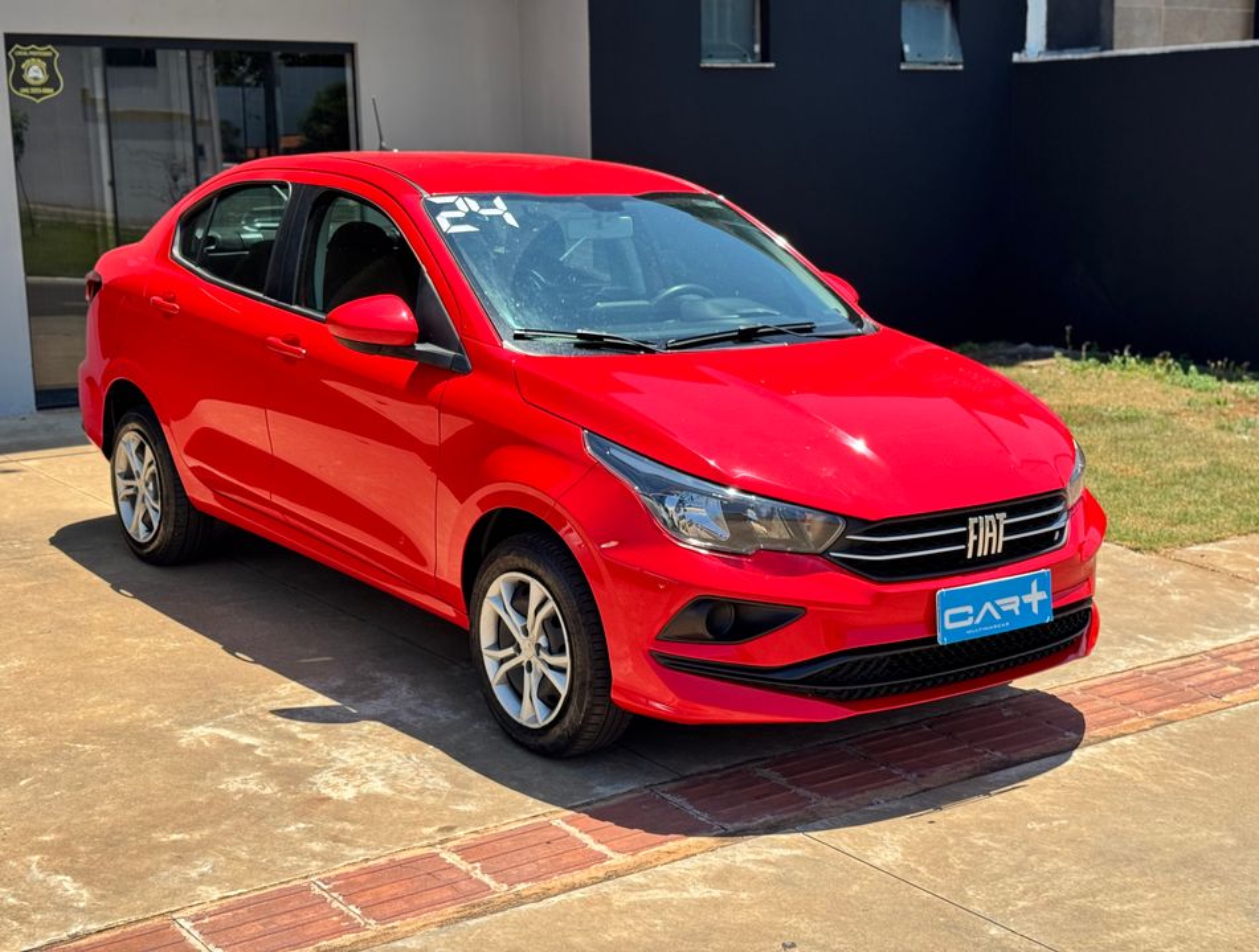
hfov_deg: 39.5
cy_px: 476
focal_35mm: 48
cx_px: 630
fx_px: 1752
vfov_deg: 30.4
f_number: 1.78
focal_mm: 6.76
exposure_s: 1/2513
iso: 64
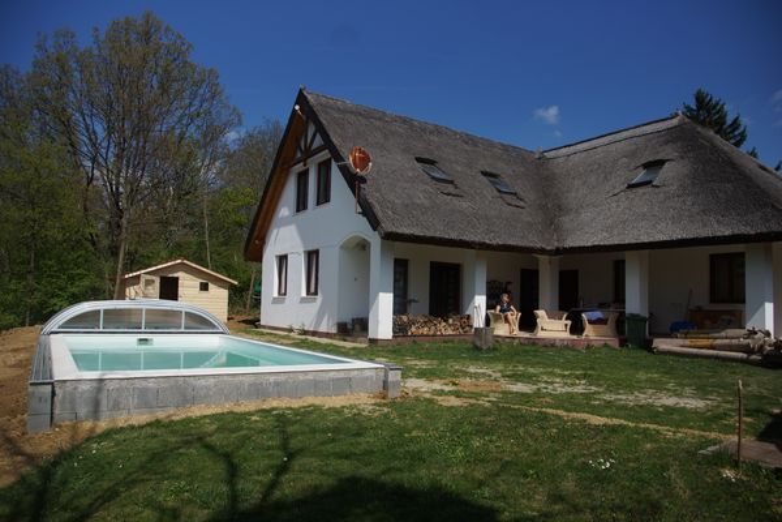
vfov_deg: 53.1
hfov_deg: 73.7
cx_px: 391
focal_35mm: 24
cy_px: 261
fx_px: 521
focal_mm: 16
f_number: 4
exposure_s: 1/3200
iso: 160
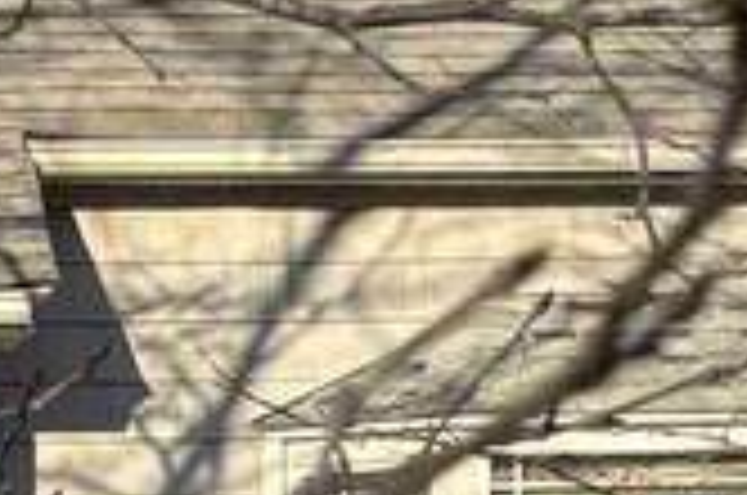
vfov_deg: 6.2
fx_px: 4328
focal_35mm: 209
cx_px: -72
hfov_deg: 9.8
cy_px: 1246
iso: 50
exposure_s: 1/1901
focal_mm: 5.96
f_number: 1.6
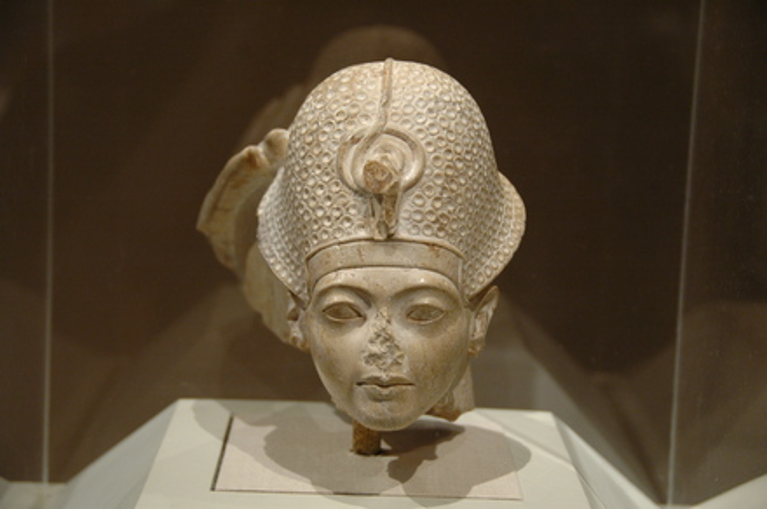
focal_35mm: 93
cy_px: 254
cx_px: 384
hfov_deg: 21.9
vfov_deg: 14.7
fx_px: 1978
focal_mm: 62
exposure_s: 1/25
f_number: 5
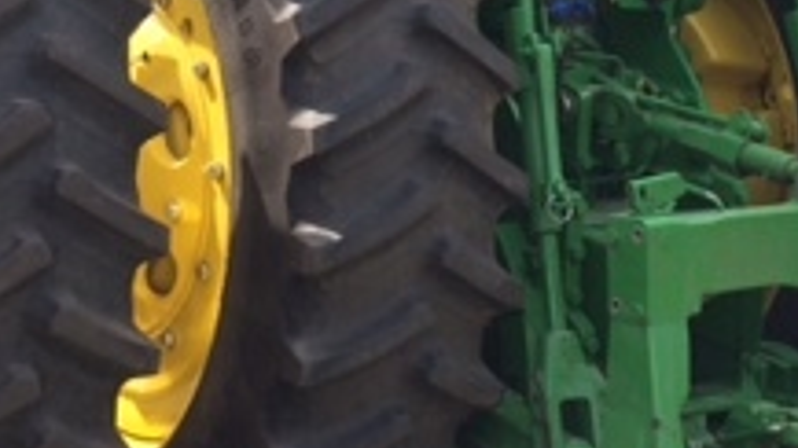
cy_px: -143
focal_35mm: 93
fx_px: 1968
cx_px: 232
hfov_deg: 22.8
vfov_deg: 12.6
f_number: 2.2
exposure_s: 1/1026
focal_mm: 4.15
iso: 32
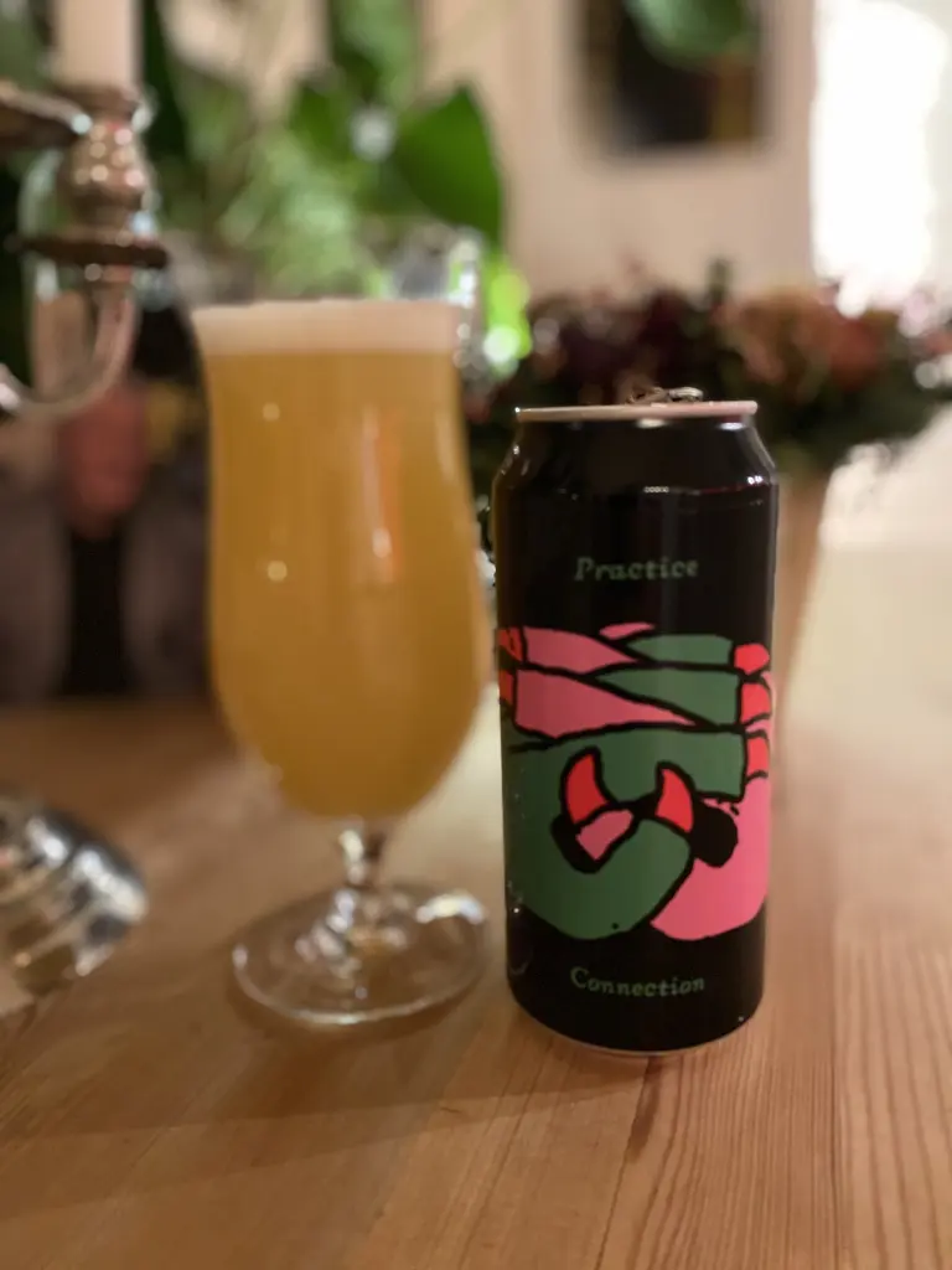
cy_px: 635
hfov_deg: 53.1
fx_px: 953
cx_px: 476
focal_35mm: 26
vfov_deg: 67.3
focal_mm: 4.25
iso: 1000
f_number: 1.8
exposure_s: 1/25
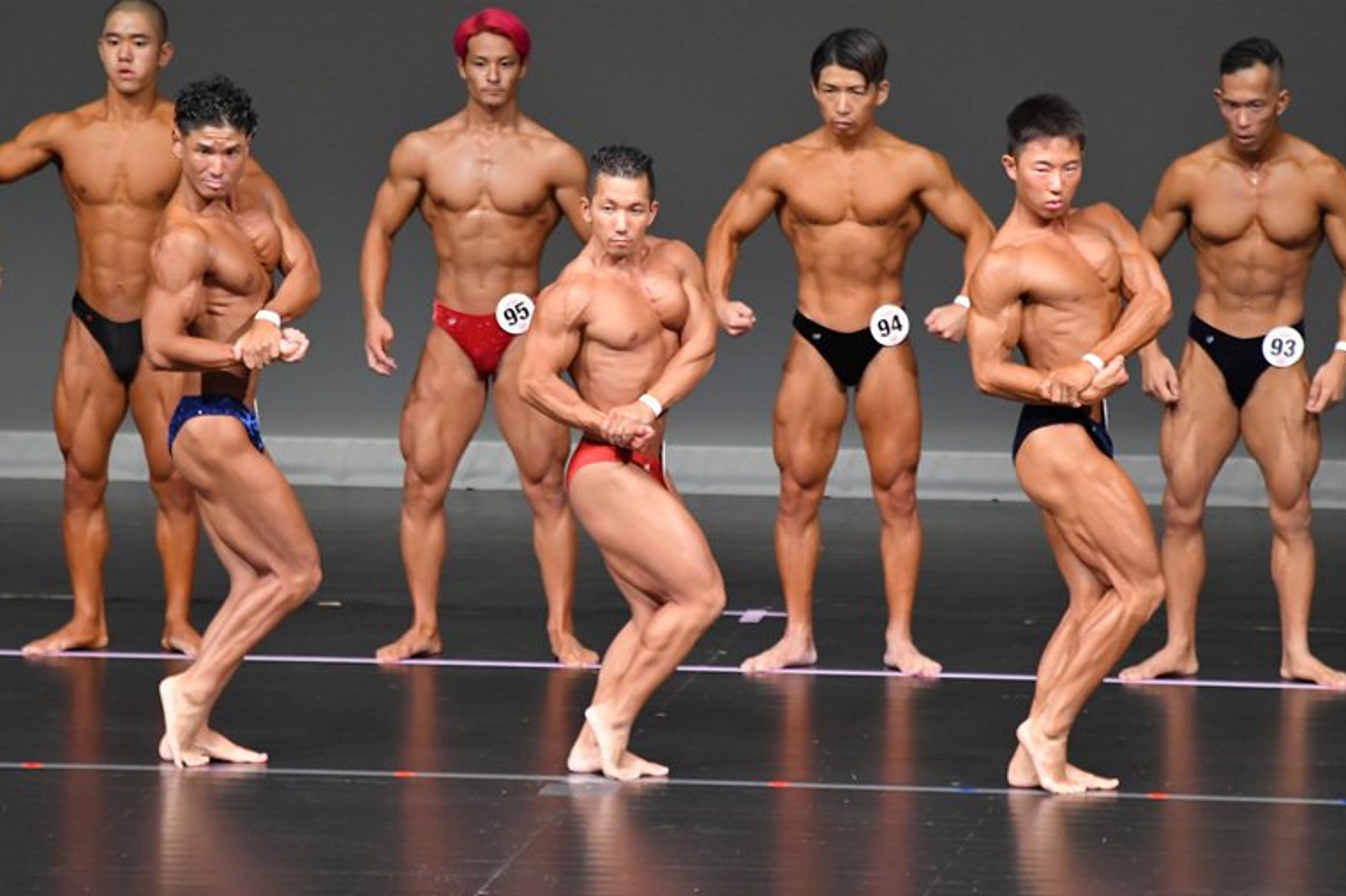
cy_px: 453
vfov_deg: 4.3
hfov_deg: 6.4
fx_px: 11959
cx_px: 669
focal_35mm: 320
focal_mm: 210
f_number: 5.6
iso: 5000
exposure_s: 1/400
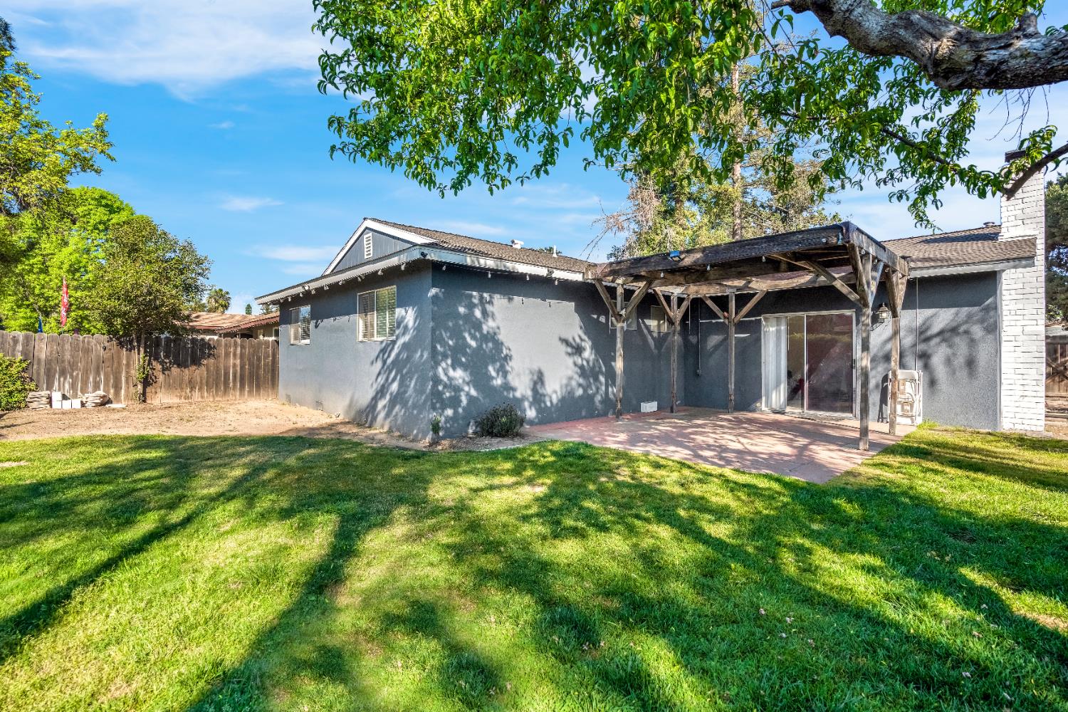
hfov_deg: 96.7
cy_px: 356
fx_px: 475
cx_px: 534
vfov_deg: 73.7
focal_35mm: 16
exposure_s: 1/640
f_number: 7.1
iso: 640
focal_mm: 16
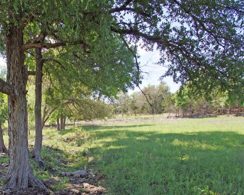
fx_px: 217
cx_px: 79
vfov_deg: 46.9
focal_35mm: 30
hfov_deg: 57.3
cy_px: 143
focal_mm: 10
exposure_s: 1/250
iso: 100
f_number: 4.5
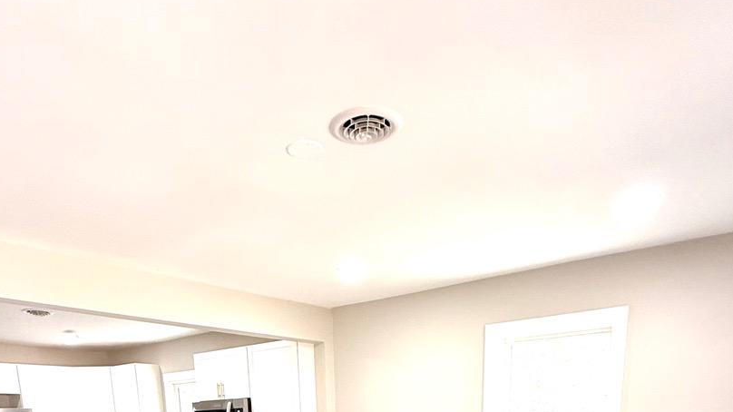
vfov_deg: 30.3
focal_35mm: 29
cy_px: 554
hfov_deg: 66.1
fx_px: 564
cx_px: 355
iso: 160
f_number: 2.2
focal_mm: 2.22
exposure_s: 1/99
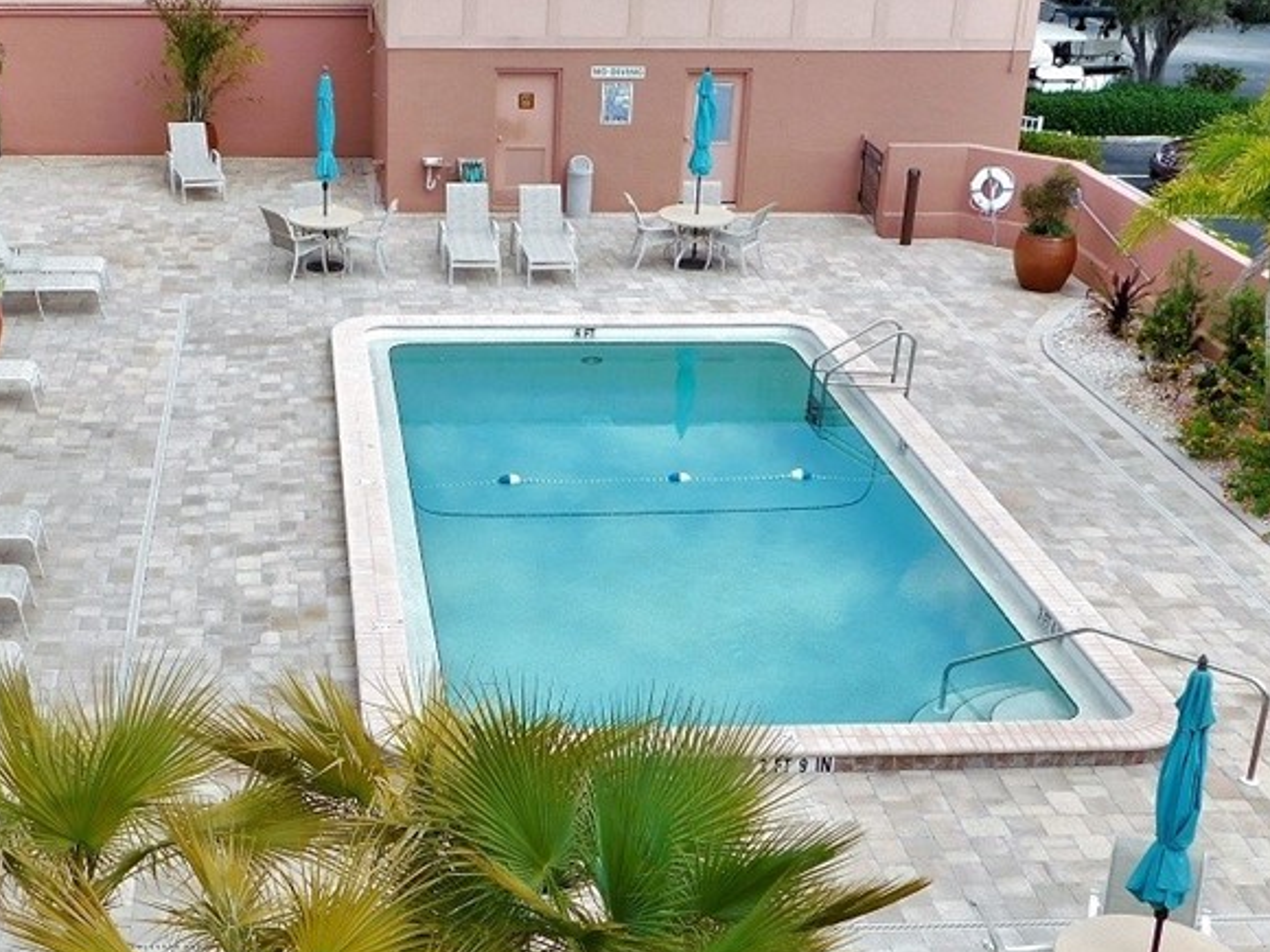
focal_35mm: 53
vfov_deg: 27.5
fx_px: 1944
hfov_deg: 35.7
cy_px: 558
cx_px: 405
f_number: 3.2
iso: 125
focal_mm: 5.3
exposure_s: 1/500
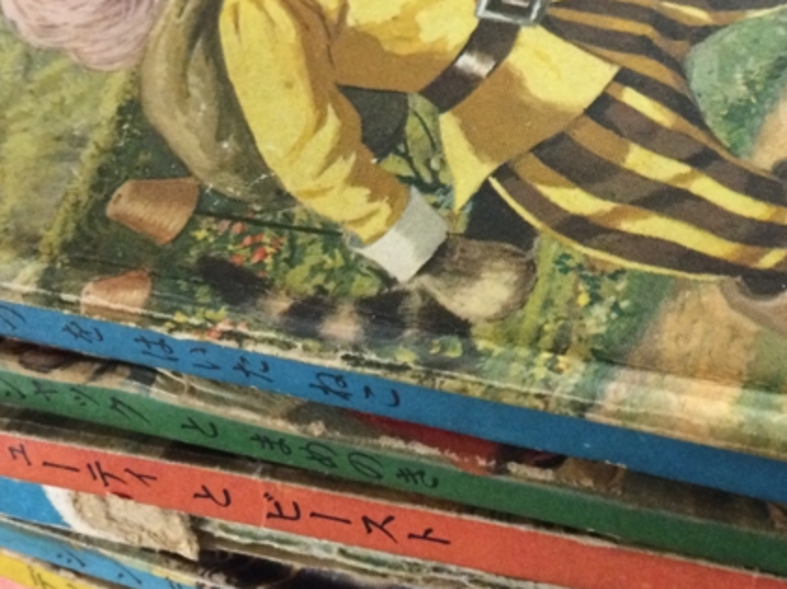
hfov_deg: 34.6
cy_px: 140
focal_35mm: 55
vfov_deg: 26.2
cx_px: 526
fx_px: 1250
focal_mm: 4.15
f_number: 2.2
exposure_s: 1/30
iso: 320
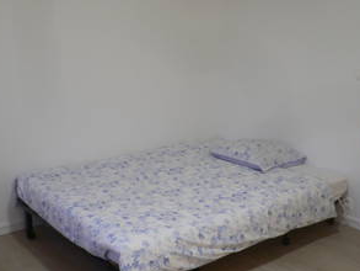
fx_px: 447
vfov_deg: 33.6
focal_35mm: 43
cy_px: 137
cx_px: 184
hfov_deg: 43.8
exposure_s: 1/15
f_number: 2.8
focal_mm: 5.8
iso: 200
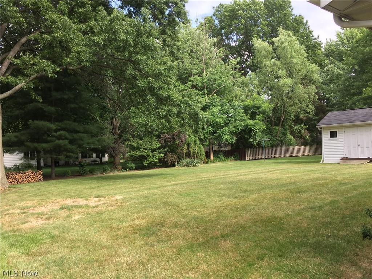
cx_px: 186
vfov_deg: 48.2
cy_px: 140
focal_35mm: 29
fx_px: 312
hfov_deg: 61.7
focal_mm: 4.15
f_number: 2.2
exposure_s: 1/304
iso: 32
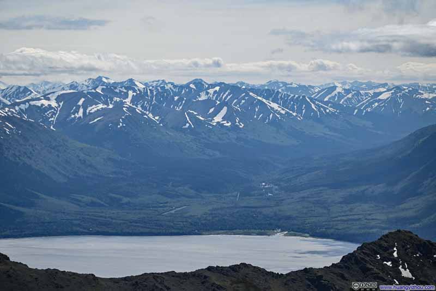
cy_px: 146
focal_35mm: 120
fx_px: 1454
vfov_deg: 11.4
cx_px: 218
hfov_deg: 17.1
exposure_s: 1/3200
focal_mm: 120
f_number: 5
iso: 100
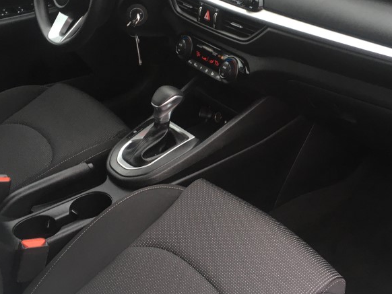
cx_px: 244
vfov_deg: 28.5
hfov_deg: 37.3
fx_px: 578
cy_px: 114
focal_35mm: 51
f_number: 2.2
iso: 25
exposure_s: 1/40
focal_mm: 4.15
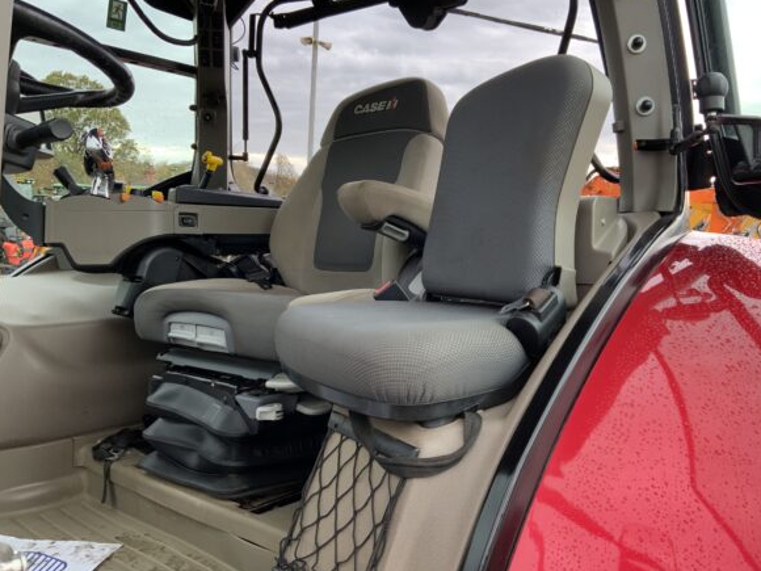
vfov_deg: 44.1
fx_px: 703
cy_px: 268
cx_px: 417
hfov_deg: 56.7
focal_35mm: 32
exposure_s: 1/122
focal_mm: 3
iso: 40
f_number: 1.8
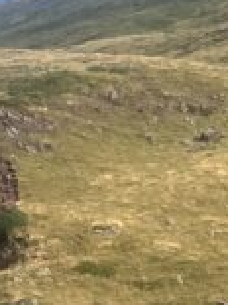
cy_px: 677
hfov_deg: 7.7
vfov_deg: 9.7
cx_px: -200
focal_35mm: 185
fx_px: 1627
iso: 32
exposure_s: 1/623
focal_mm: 3.99
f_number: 1.8
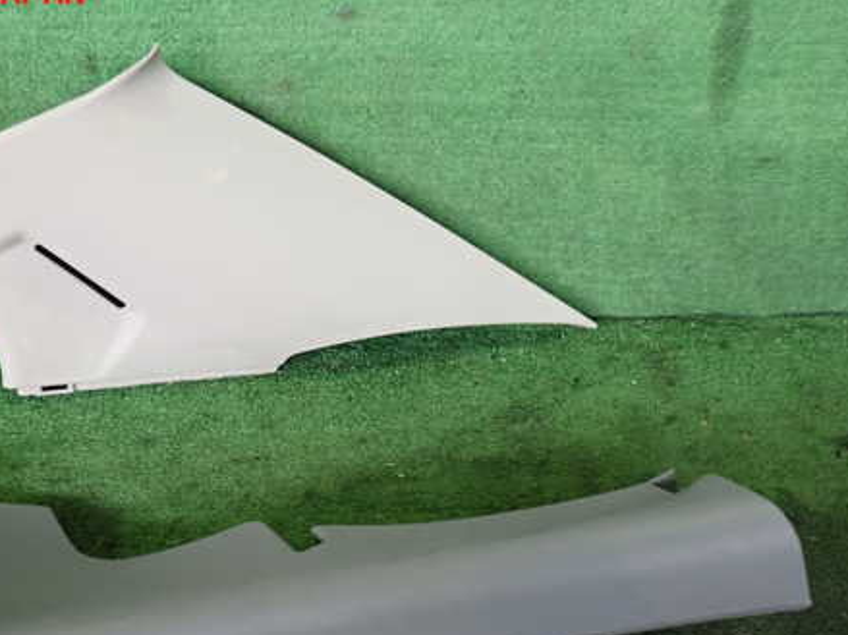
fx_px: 1004
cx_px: 313
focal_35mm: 41
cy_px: 401
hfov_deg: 45.4
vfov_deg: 34.9
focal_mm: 5.4
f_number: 2.3
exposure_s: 1/30
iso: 200
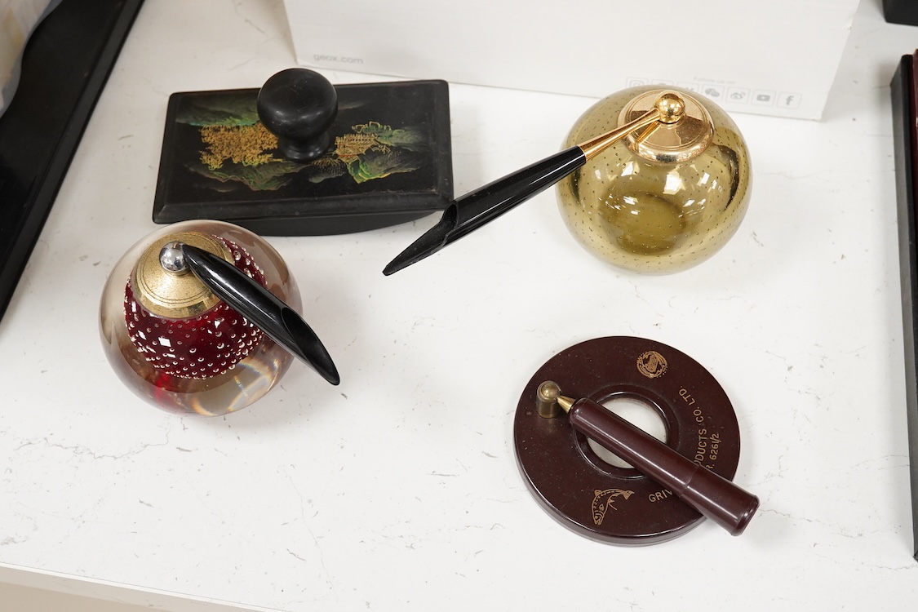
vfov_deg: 29.9
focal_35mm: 45
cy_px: 306
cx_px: 459
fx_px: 1147
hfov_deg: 43.6
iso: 2500
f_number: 10
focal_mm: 30
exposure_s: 1/100
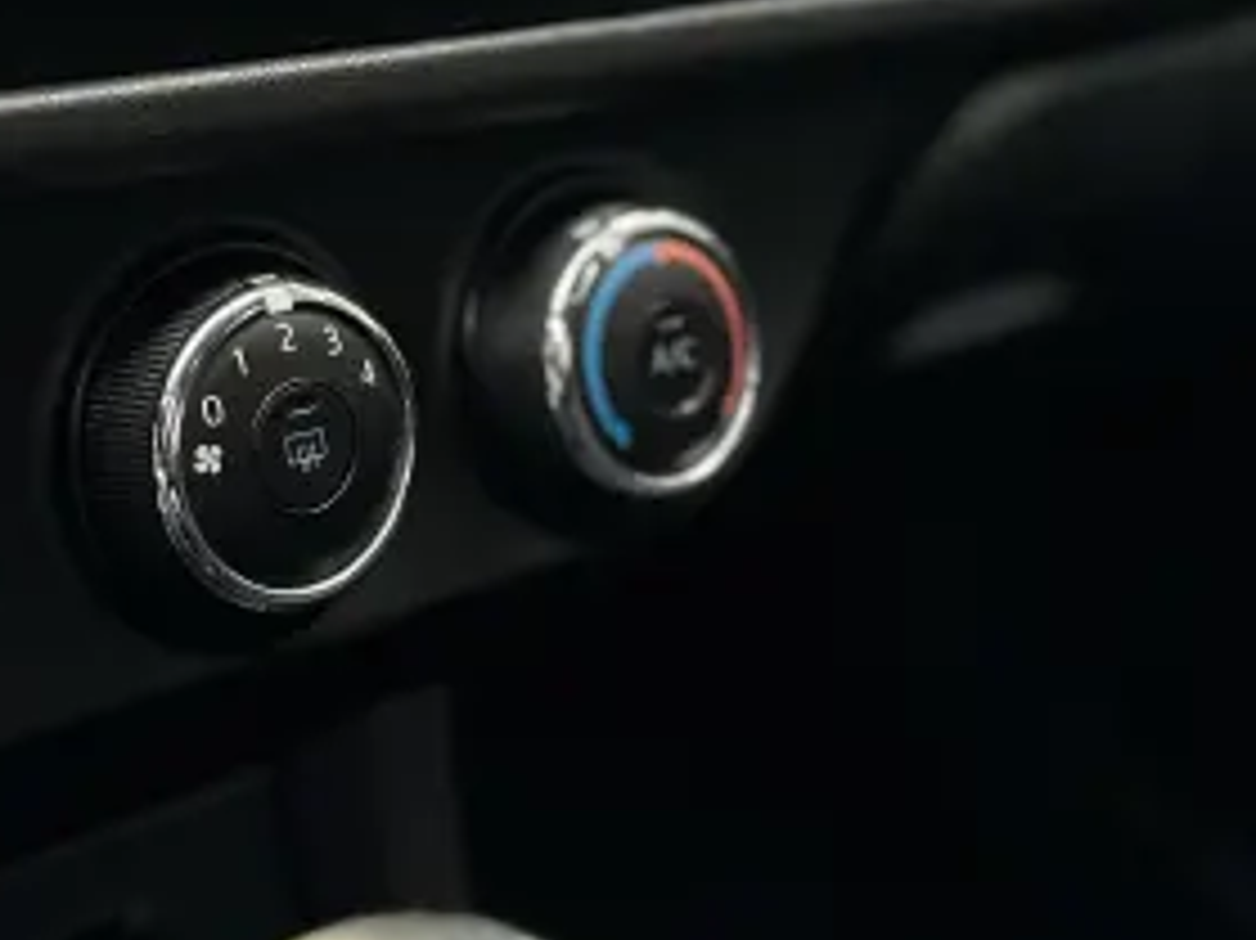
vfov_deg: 25.7
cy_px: 90
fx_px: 1995
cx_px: 185
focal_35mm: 55
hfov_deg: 33.5
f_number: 1.78
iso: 320
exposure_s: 1/60
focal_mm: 6.86
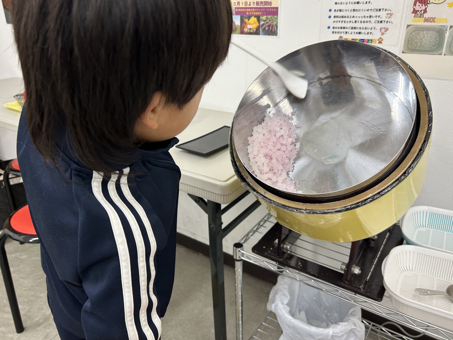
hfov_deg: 65.3
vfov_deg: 51.3
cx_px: 227
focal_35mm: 27
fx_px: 353
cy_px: 165
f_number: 1.5
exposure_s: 1/60
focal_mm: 5.7
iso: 80
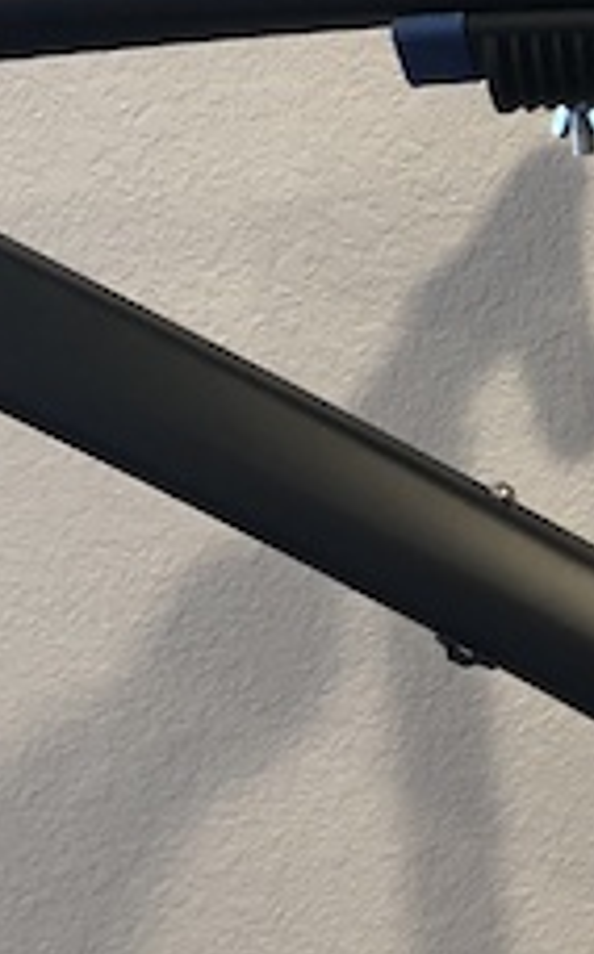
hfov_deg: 11.5
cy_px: 146
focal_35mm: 108
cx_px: 933
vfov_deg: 19.0
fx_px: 2804
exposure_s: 1/15
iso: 50
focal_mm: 3.99
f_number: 1.8
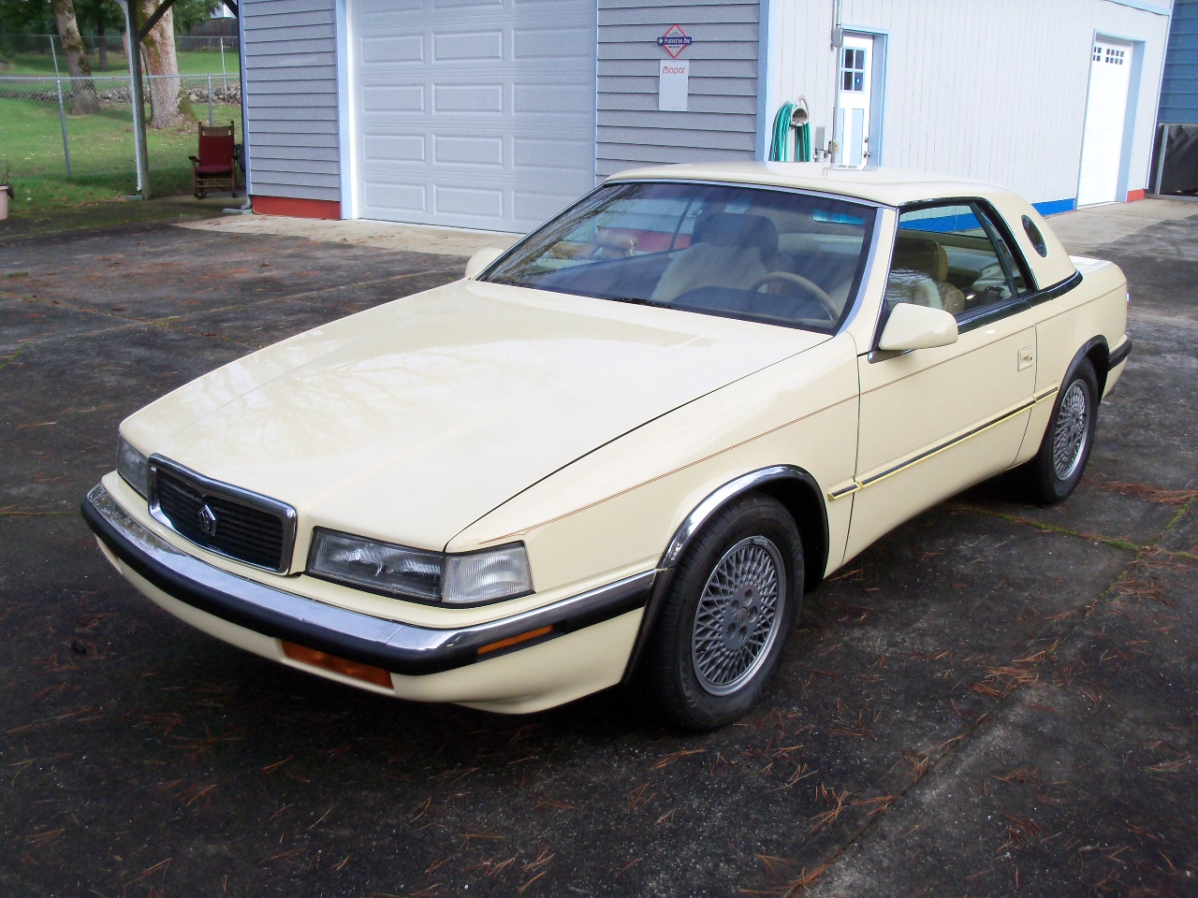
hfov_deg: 52.6
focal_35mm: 35
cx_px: 599
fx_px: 1211
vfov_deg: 40.7
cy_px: 449
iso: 80
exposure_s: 1/500
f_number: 3
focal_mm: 6.3
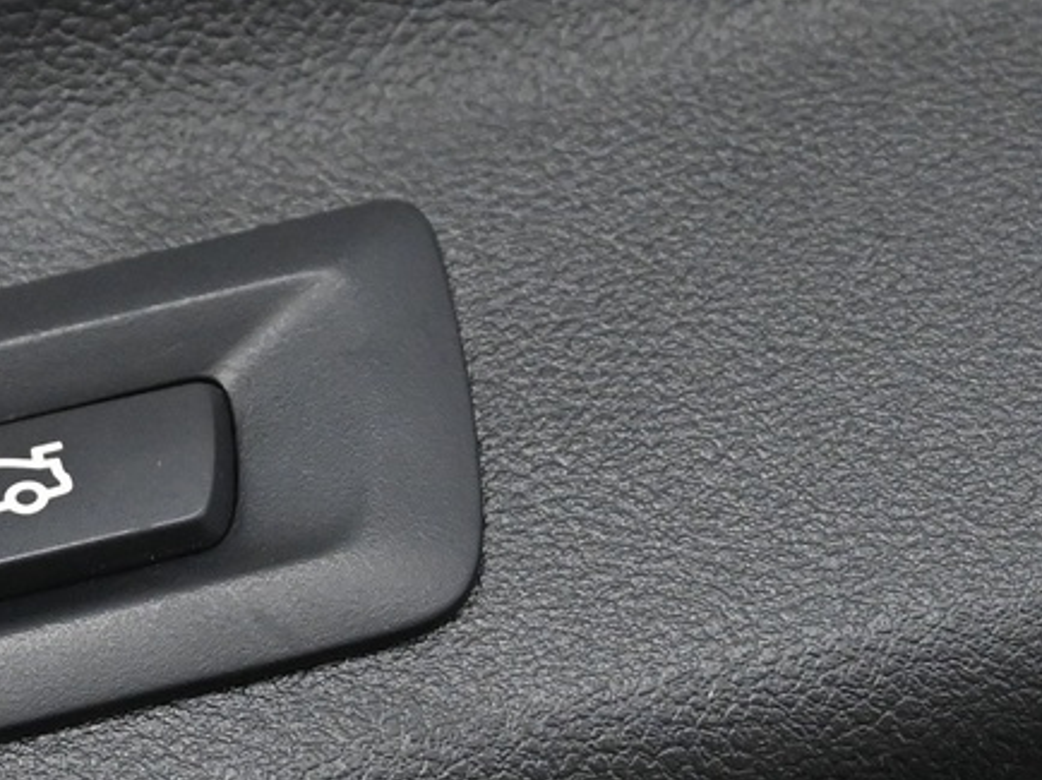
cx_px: 72
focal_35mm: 178
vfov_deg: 8.3
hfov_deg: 11.0
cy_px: 559
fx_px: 5349
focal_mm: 33
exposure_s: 1/80
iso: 2500
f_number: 5
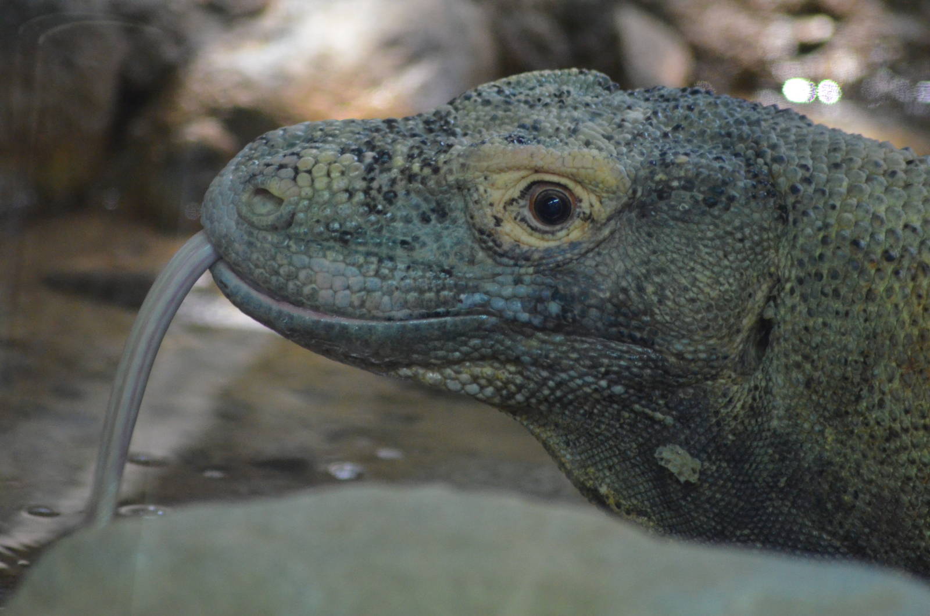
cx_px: 465
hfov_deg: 5.7
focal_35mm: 360
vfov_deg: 3.8
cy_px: 308
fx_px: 9281
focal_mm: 240
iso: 3200
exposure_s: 1/200
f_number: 5
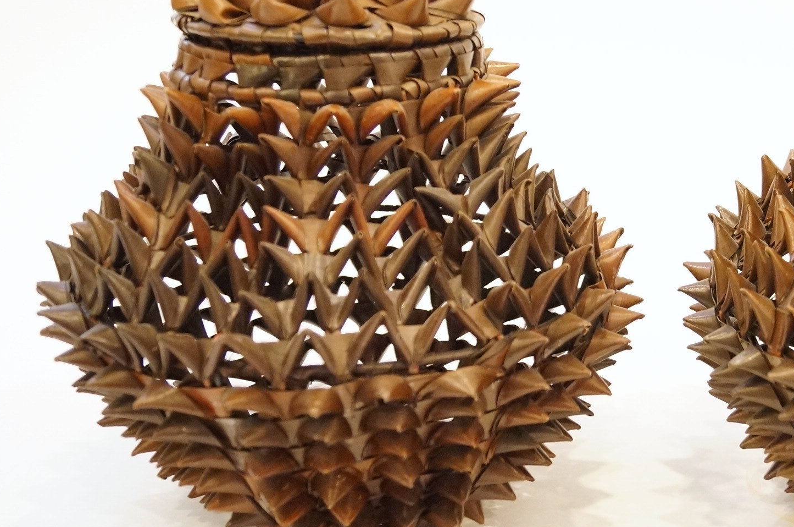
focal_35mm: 61
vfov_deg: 22.1
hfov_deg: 31.9
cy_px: 206
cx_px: 656
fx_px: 1343
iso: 3200
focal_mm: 24
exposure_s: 1/50
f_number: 4
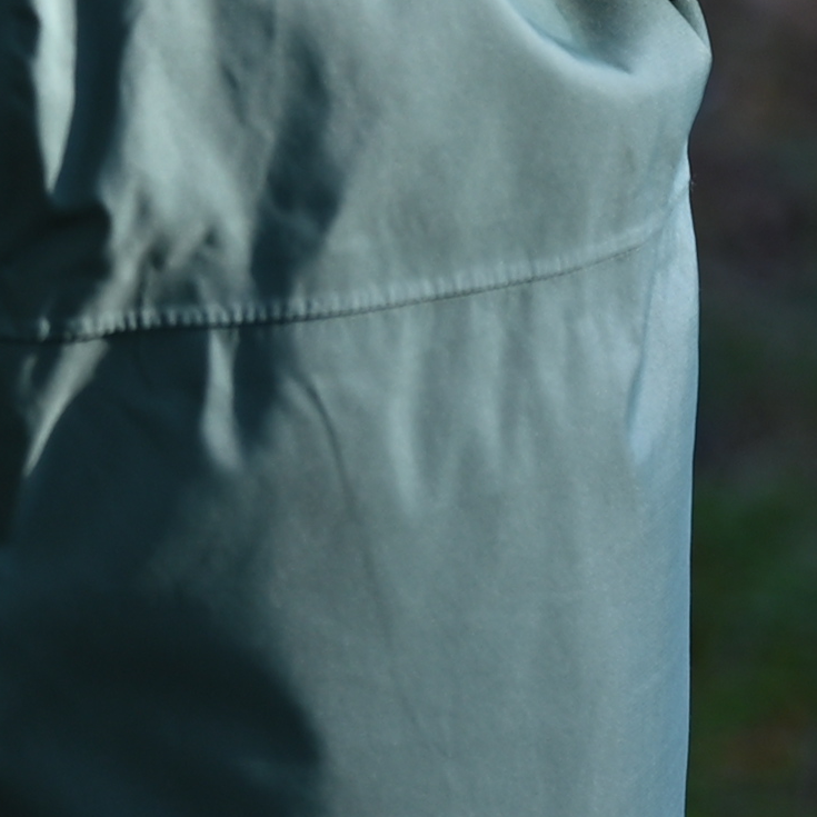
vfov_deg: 3.8
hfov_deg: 3.9
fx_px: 11936
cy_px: -1219
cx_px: -548
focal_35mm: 447
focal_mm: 64
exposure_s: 1/200
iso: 100
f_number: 4
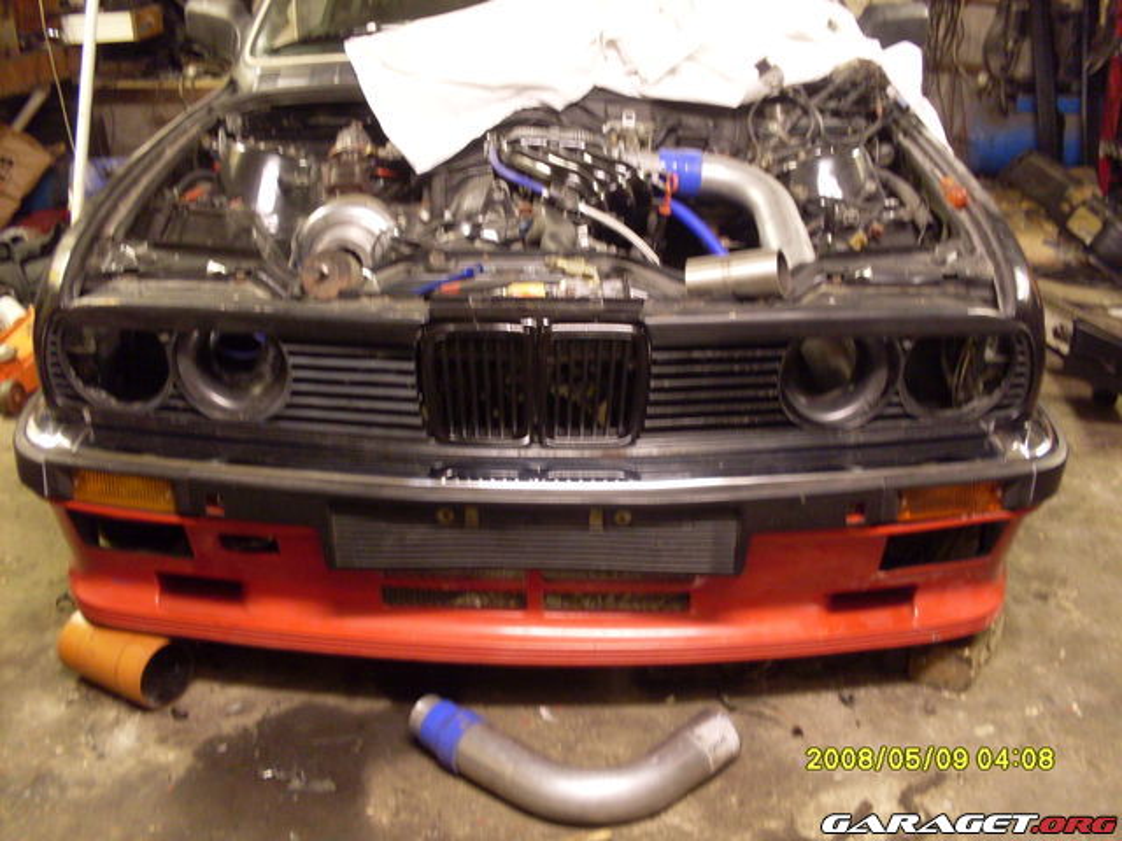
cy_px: 420
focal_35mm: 38
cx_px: 561
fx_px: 1232
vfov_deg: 37.7
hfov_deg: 49.0
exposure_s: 1/3
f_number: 2.8
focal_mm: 6.3
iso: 200
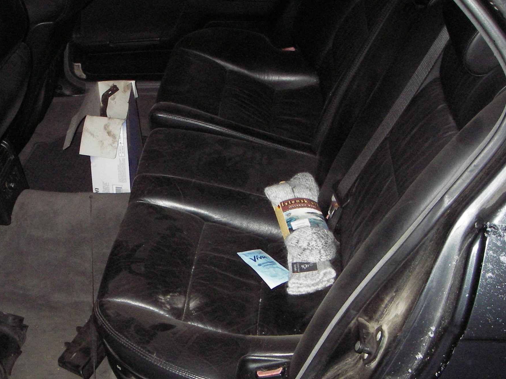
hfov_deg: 34.7
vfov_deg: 26.5
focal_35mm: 55
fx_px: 804
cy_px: 242
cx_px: 181
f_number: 3.3
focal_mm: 6.3
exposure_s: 1/30
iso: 200
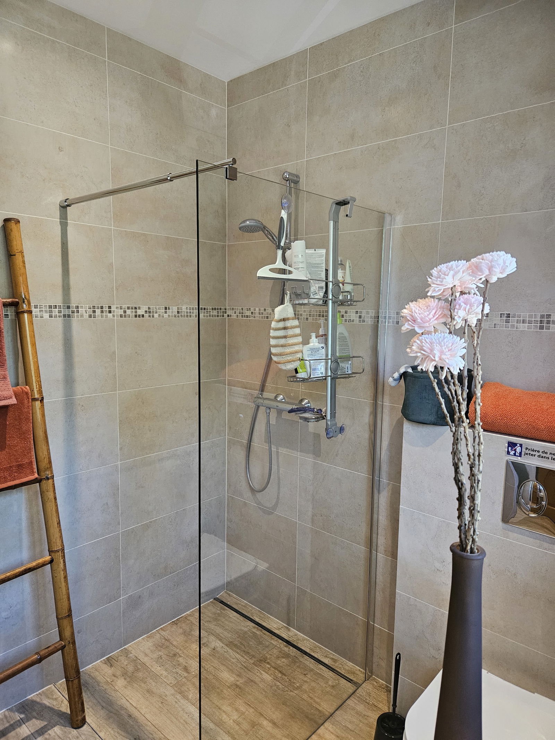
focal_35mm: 23
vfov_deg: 73.9
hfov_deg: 58.9
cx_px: 278
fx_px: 492
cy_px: 370
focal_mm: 5.4
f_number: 1.8
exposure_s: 1/142
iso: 400
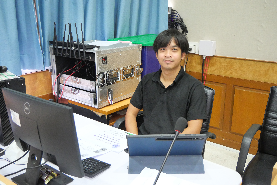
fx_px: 269
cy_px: 92
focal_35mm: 35
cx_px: 138
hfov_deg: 54.4
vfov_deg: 37.9
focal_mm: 17
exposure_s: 1/30
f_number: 3.8
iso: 3200
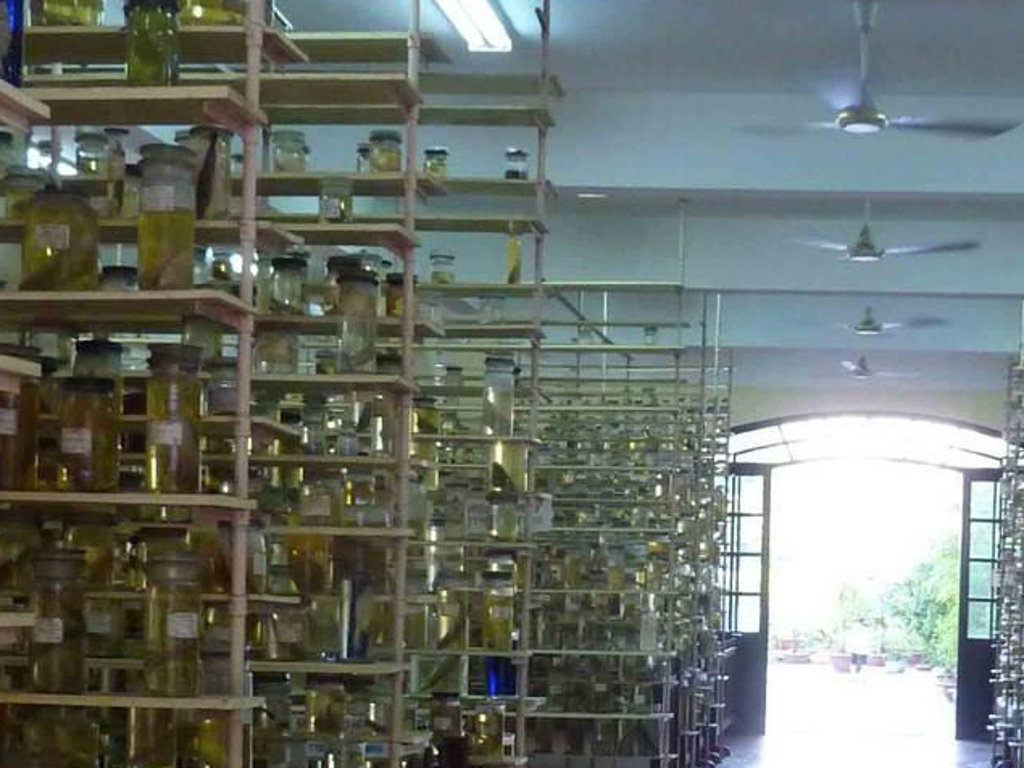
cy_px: 620
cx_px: 756
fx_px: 1863
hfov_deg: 30.3
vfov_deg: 22.9
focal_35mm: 63
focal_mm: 4.1
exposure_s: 1/30
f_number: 3.3
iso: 250
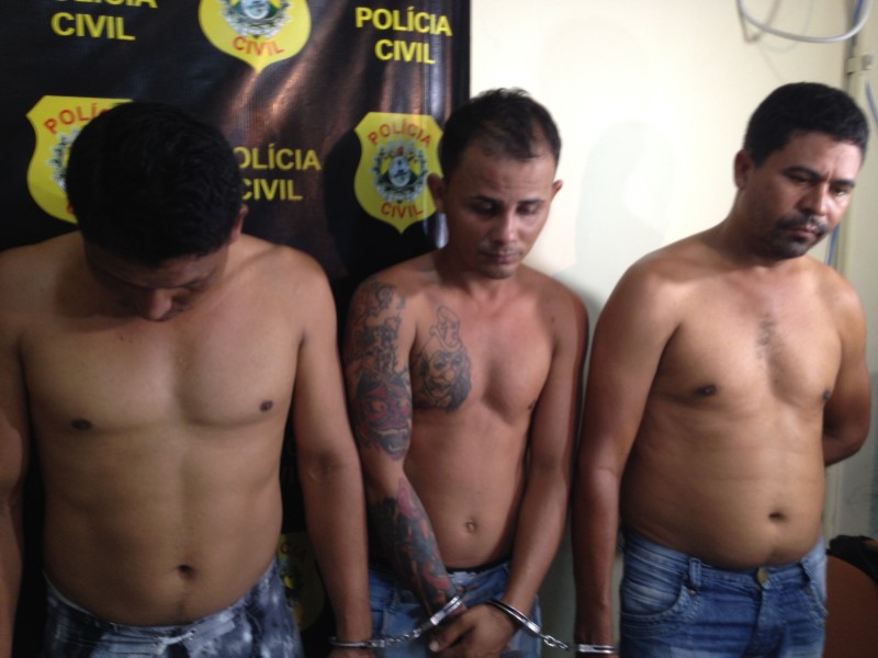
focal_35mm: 35
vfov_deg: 40.7
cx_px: 439
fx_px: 888
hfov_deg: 52.6
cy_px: 329
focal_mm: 4.28
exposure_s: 1/20
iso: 80
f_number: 2.4
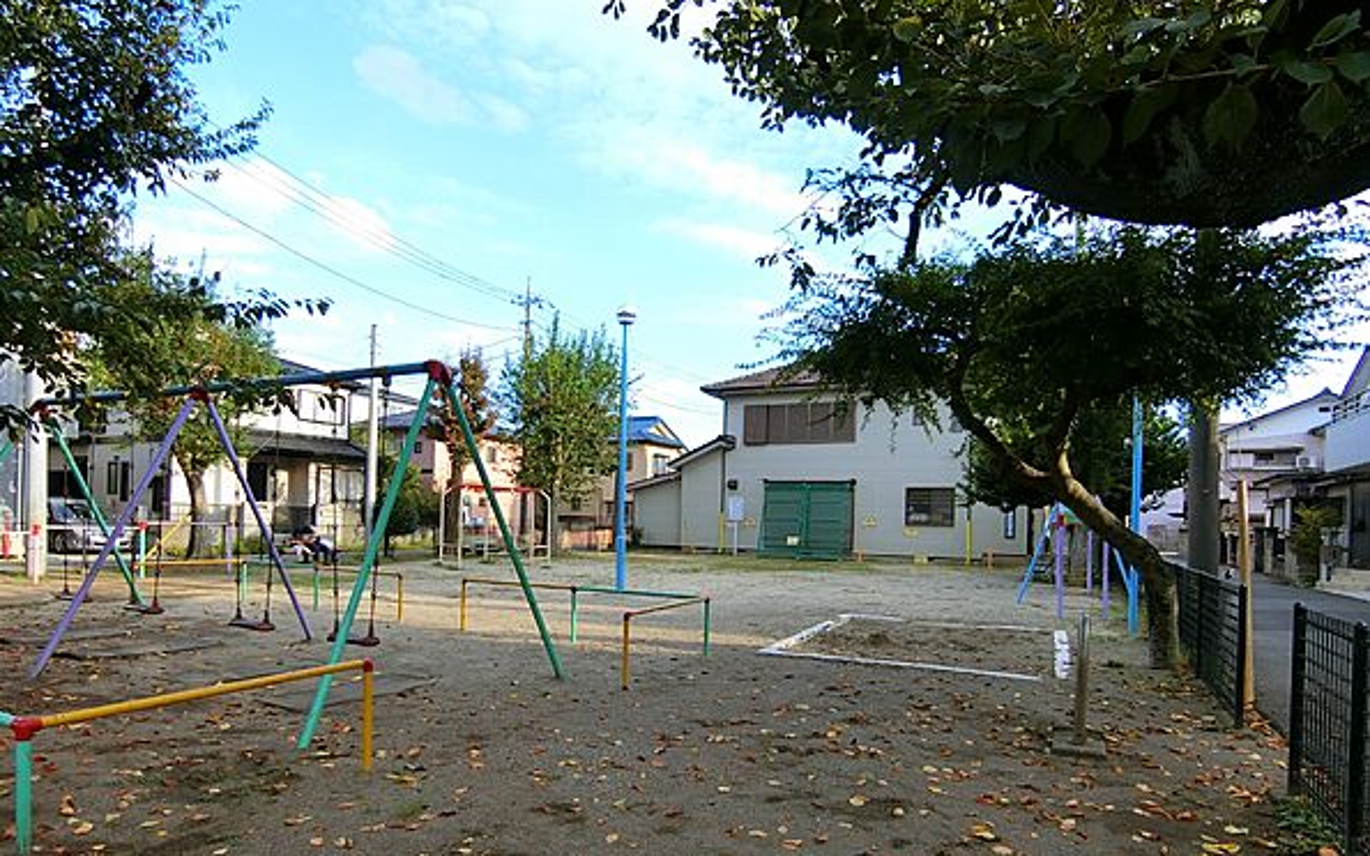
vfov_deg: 56.7
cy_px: 528
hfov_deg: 82.2
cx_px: 659
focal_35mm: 21
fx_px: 784
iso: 80
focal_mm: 4.06
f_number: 2.7
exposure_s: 1/400
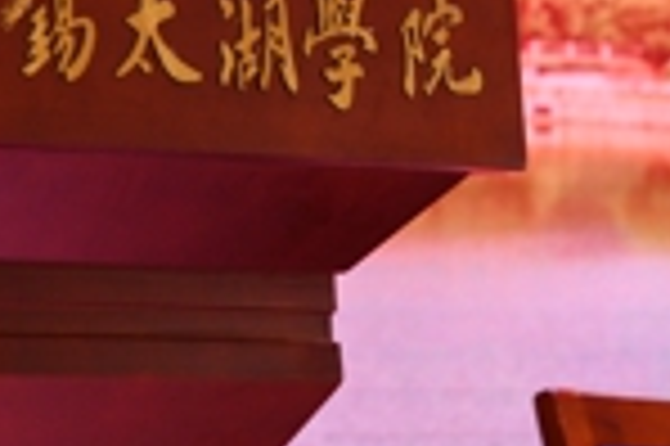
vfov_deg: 3.6
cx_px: -405
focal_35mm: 375
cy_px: -426
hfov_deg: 5.4
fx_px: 6971
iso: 1250
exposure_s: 1/125
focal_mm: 82
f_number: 5.6
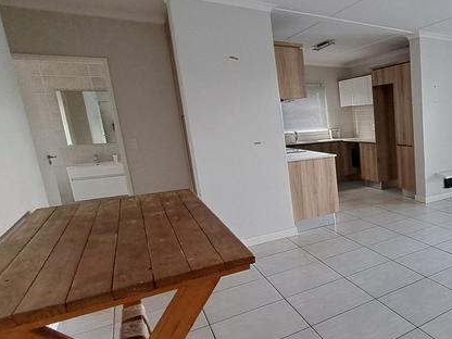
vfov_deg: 54.8
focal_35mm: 25
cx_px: 431
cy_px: 188
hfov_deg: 56.5
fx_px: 326
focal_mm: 1.74
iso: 80
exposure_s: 1/50
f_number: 2.2
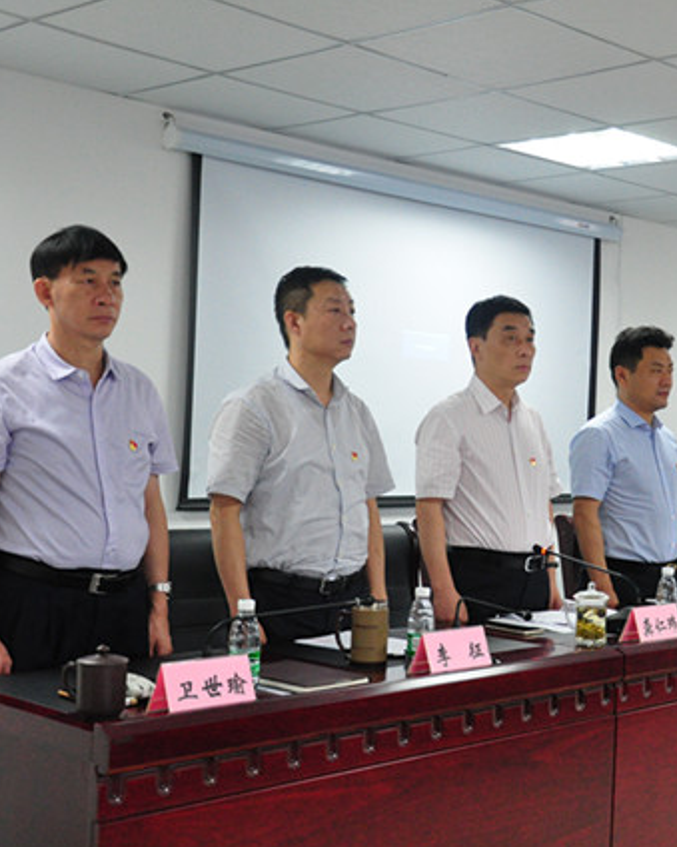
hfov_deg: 26.6
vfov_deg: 33.6
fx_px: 1403
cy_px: 426
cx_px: 537
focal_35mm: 56
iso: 2000
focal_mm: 26
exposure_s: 1/100
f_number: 5
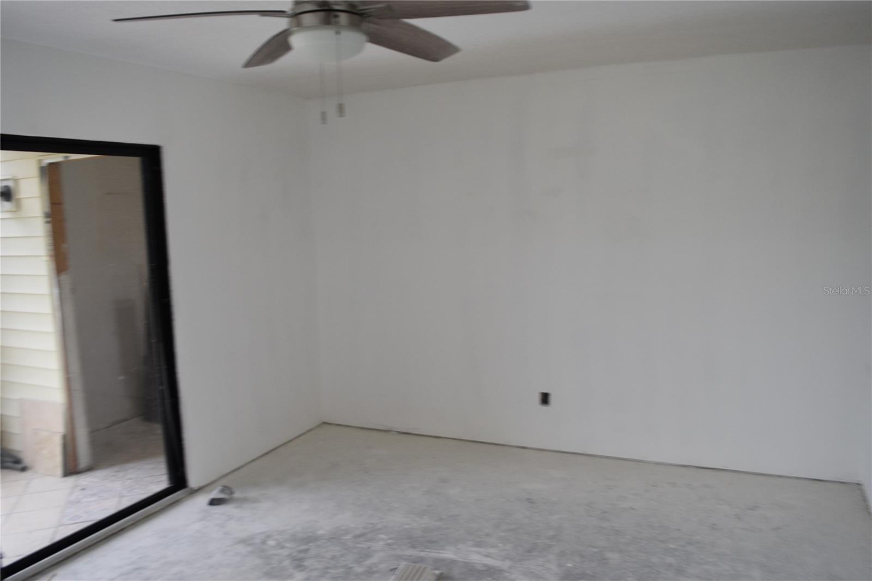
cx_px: 436
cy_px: 290
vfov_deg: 47.9
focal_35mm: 27
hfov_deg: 67.4
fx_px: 654
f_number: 5
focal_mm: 18
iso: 400
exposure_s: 1/100
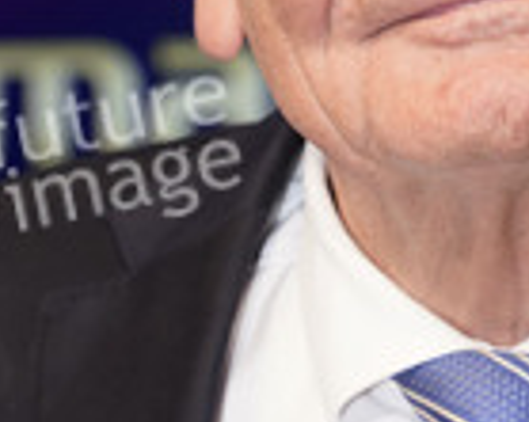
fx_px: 3927
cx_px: 460
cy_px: -23
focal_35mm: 251
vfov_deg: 6.1
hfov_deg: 7.7
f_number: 5.6
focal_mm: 93
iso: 2000
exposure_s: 1/125
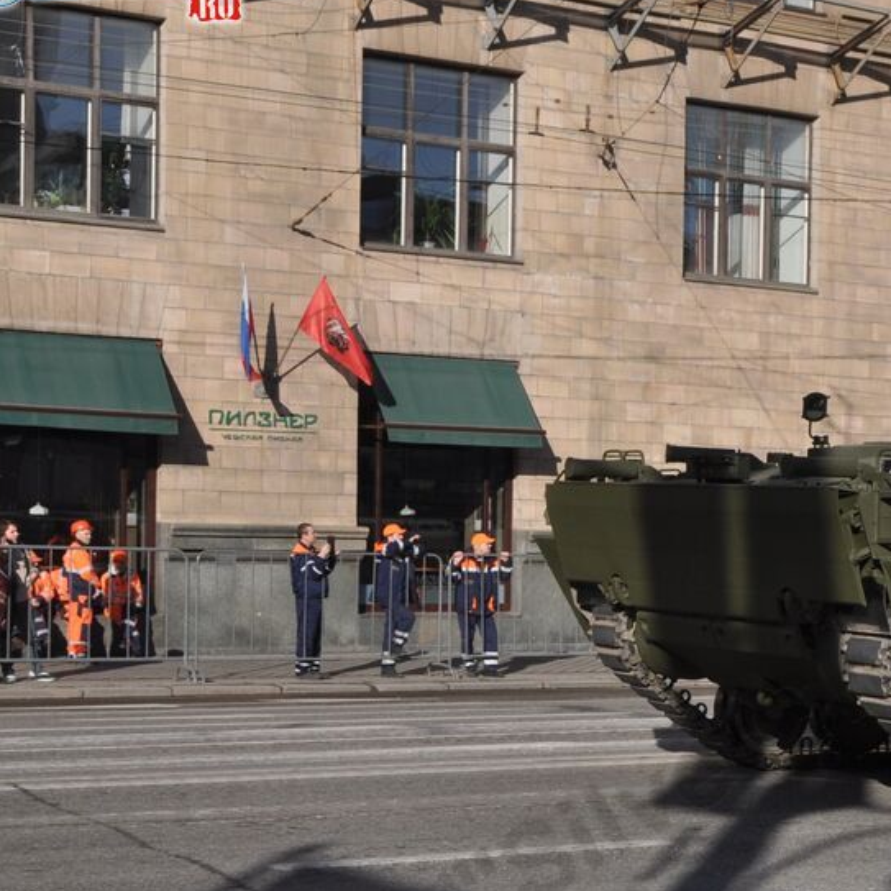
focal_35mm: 60
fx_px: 1747
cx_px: 996
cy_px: 599
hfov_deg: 26.2
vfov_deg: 28.4
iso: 200
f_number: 8
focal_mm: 20
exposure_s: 1/640
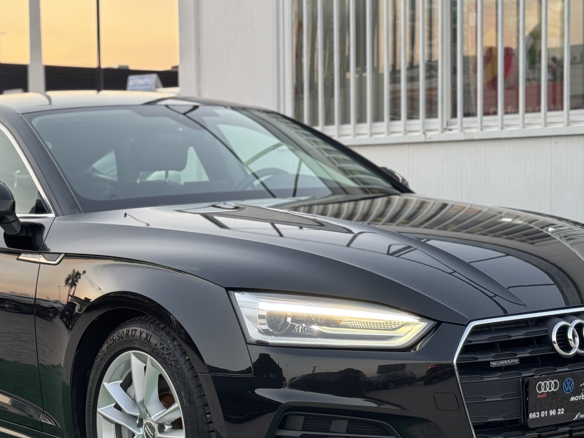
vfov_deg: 17.5
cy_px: 279
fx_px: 1417
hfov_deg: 23.2
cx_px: 228
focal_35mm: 84
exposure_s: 1/60
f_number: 1.78
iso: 125
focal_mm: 6.76
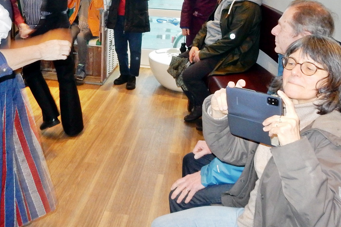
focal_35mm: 46
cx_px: 118
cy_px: 12
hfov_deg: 42.3
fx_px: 436
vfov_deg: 27.9
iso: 500
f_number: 3.7
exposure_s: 1/30
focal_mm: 4.5
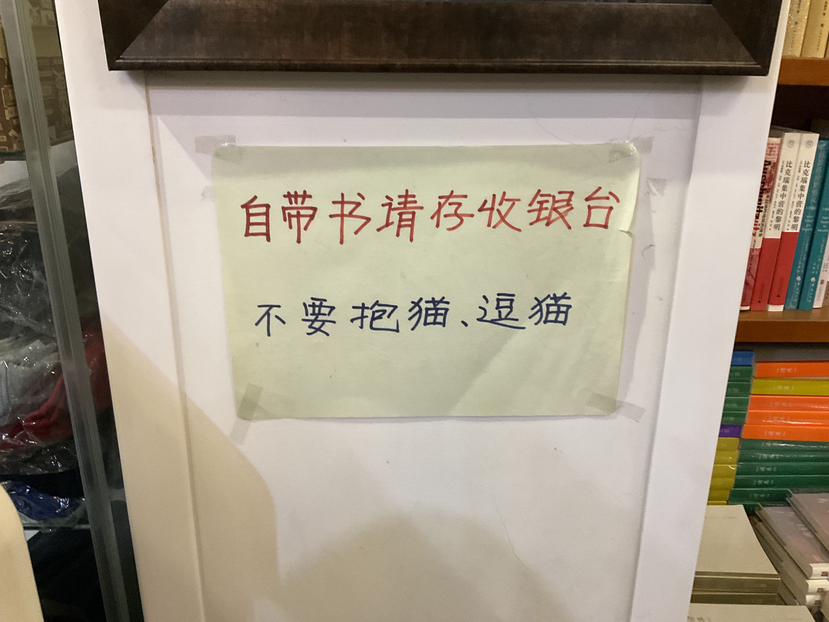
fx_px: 695
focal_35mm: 29
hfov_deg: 61.7
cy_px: 311
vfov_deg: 48.2
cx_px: 414
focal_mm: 3
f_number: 1.8
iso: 250
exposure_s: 1/50
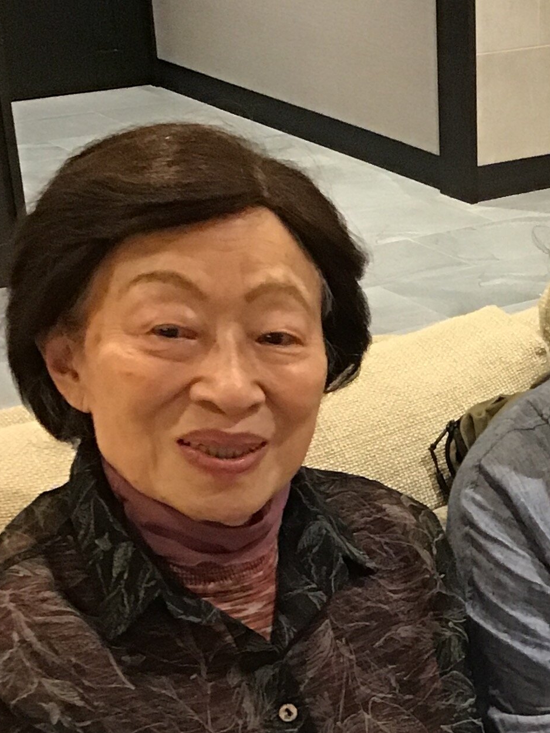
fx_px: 1716
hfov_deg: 17.7
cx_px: 581
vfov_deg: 23.3
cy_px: 704
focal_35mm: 81
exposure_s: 1/24
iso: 200
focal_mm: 3.3
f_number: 2.4
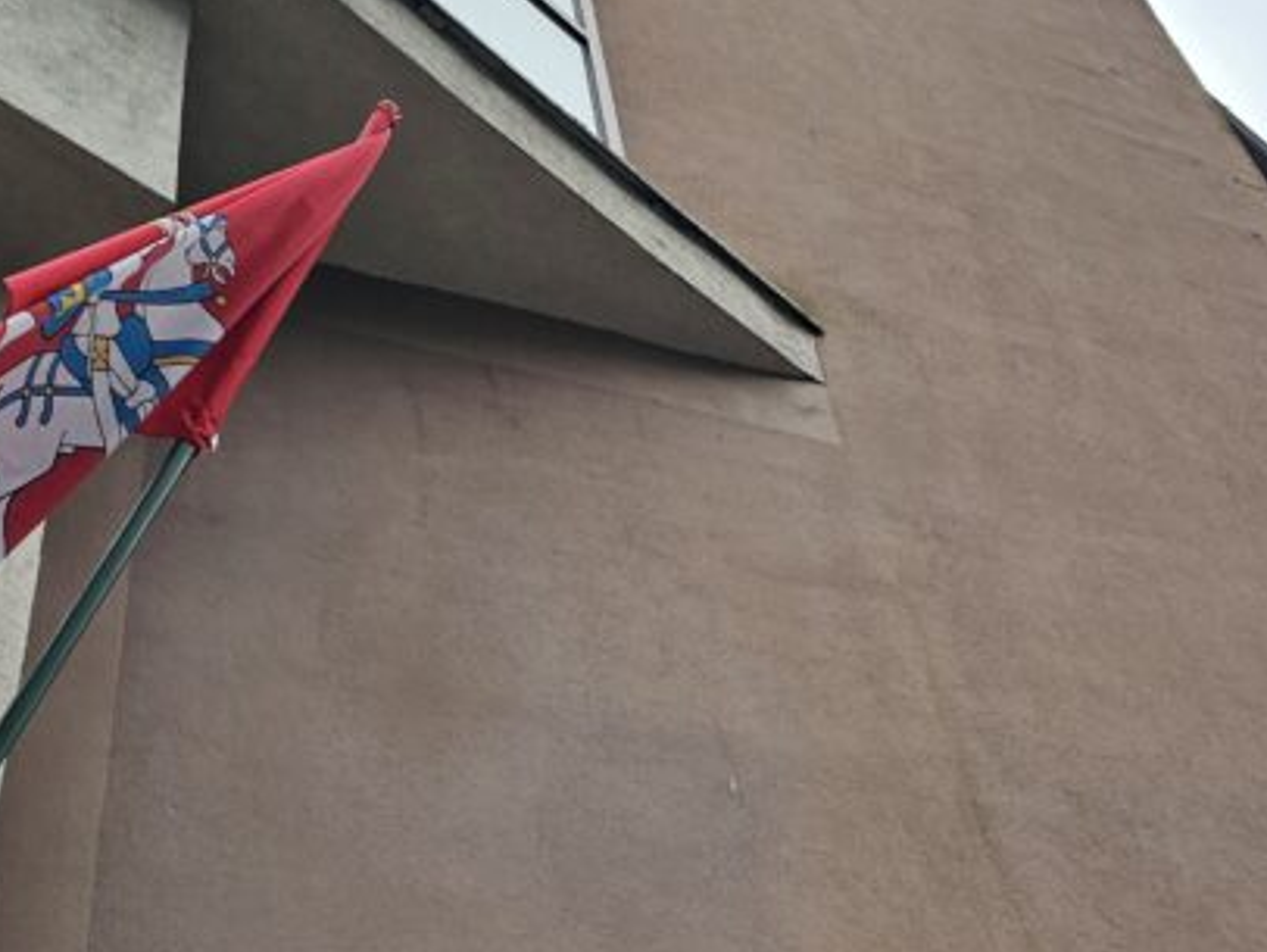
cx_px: 677
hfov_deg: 33.2
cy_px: 684
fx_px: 2124
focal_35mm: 58
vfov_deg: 25.0
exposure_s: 1/180
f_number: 1.7
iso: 16
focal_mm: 6.3
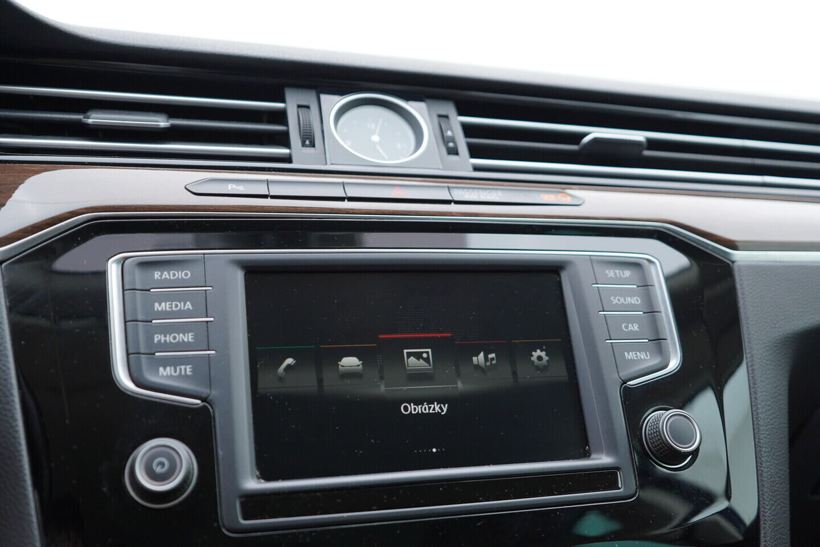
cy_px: 274
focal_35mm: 36
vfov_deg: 36.9
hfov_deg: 53.1
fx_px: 820
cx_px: 410
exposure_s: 1/40
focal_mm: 24
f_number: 2.8
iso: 160
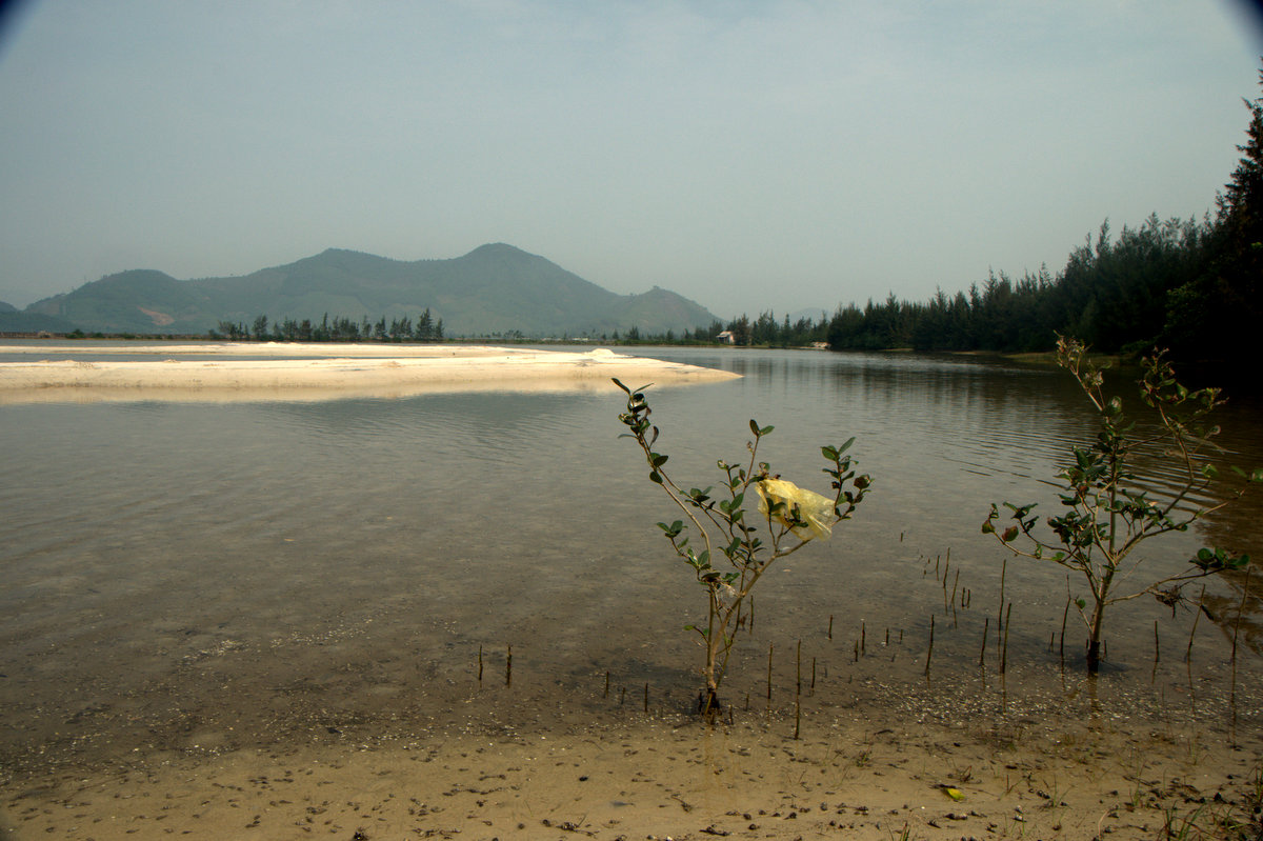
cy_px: 420
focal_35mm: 30
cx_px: 632
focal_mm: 20
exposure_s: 1/200
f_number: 8
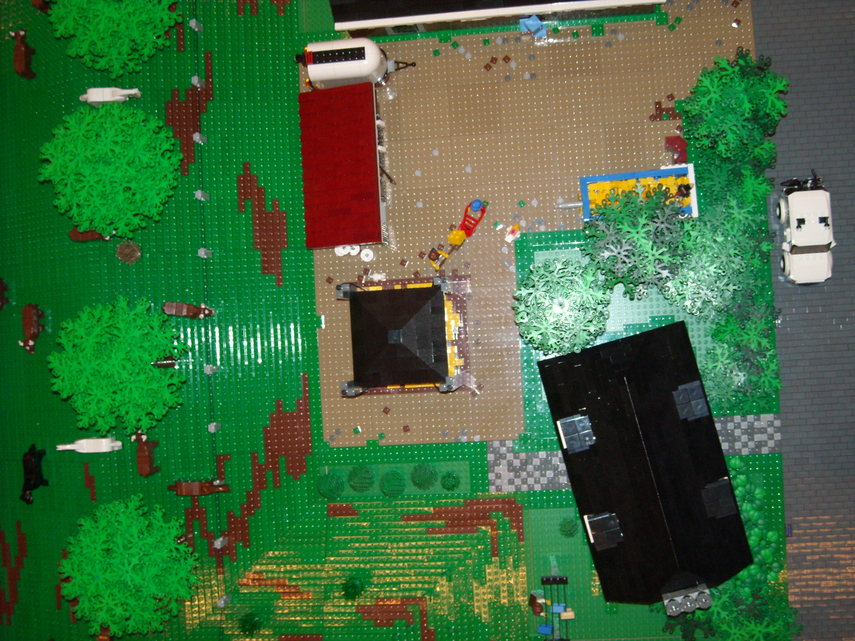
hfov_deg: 42.9
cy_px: 320
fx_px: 1087
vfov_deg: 32.9
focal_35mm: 44
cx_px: 428
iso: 200
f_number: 3.1
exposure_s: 1/60
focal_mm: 7.1
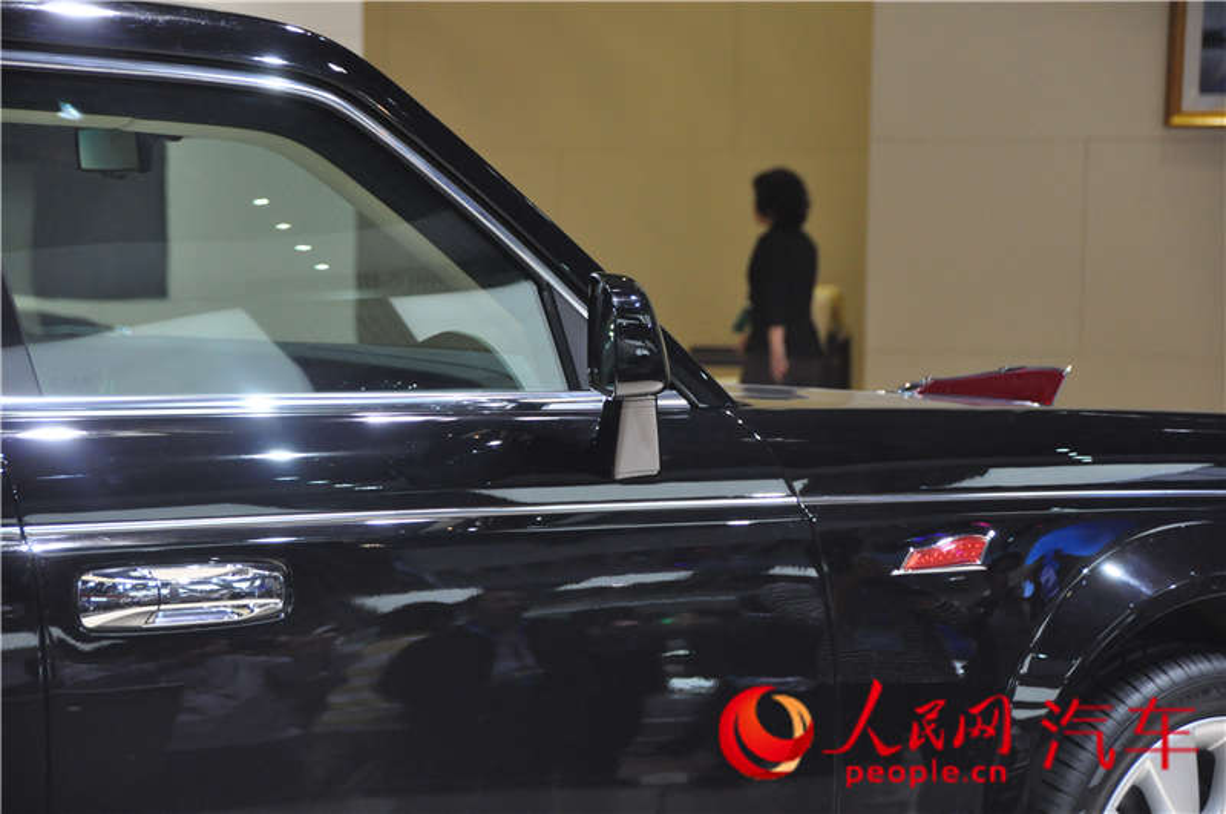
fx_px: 4081
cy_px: 407
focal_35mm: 120
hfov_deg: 17.1
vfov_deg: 11.4
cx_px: 613
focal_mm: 80
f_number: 5
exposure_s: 1/320
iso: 1600
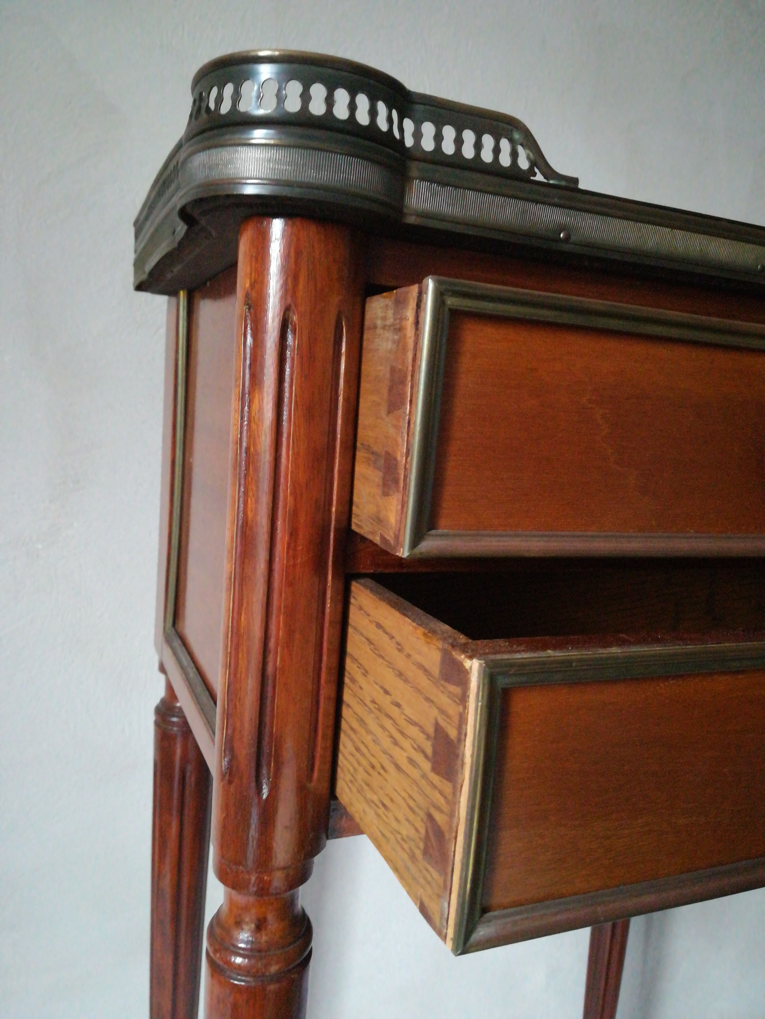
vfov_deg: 67.3
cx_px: 382
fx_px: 766
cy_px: 510
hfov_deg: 53.1
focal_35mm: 26
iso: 1000
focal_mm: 3.83
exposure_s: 1/14.3
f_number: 2.2
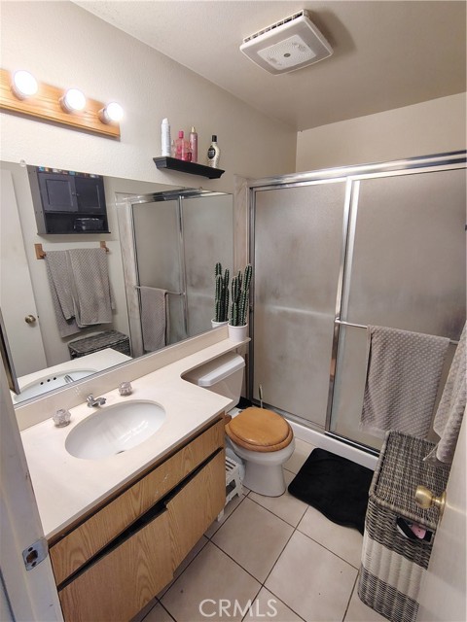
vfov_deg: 94.5
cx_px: 234
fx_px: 288
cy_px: 311
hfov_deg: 78.1
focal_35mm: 16
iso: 365
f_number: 2.2
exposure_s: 1/24
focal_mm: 2.13
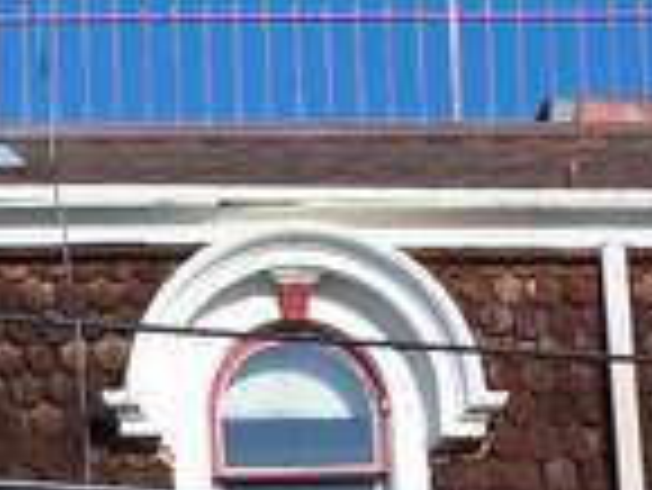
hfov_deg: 5.0
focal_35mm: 386
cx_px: -760
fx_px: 7276
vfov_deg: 3.8
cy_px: 1164
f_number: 4.5
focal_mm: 14.7
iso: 64
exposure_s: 1/500
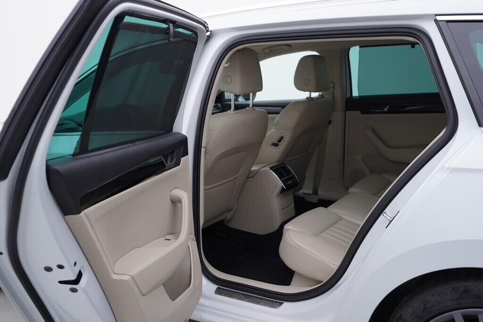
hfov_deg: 53.1
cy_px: 161
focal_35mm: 36
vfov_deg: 36.9
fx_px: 483
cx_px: 242
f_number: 3.5
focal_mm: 24
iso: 125
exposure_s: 1/60
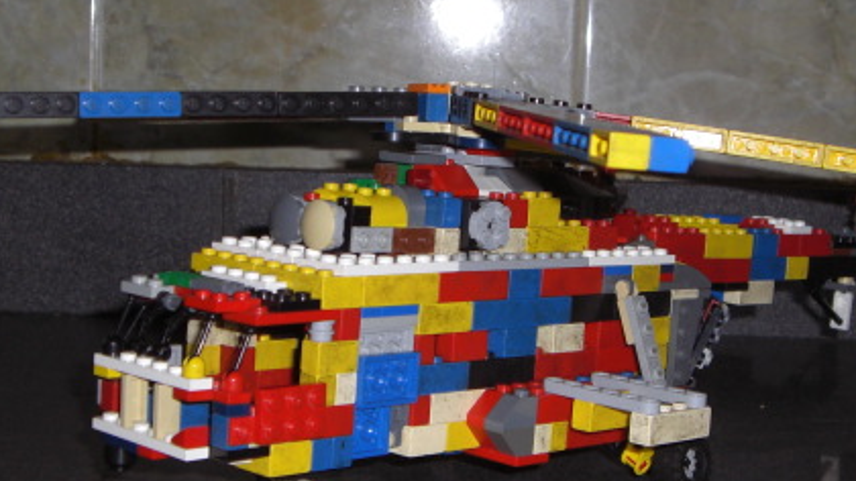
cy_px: 238
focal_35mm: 78
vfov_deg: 15.5
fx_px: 1770
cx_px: 467
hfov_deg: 27.2
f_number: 3
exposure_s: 1/60
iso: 100
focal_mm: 7.6
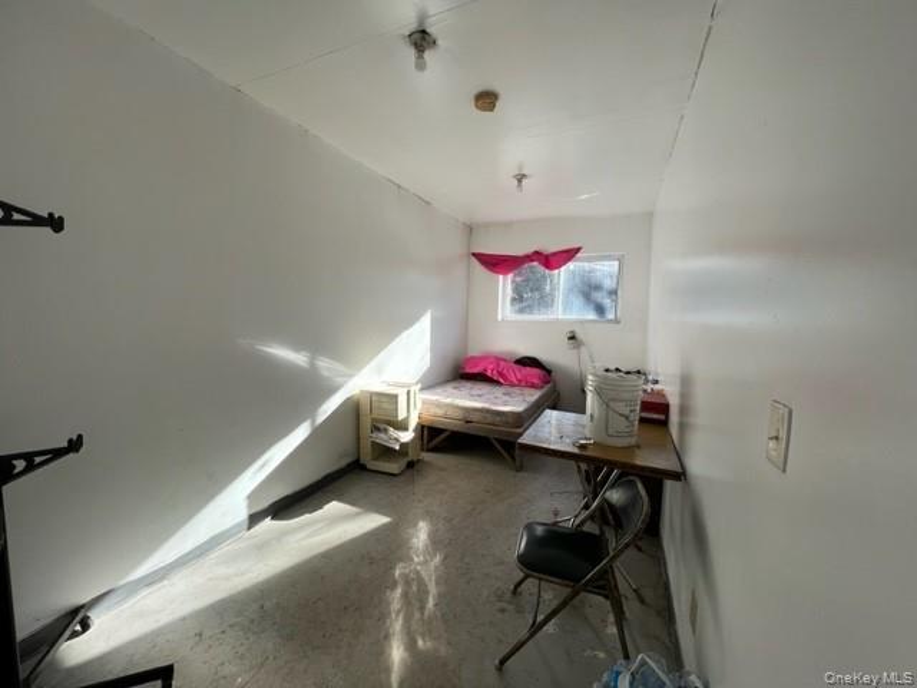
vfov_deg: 89.9
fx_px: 344
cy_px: 344
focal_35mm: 13
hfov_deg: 106.2
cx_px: 458
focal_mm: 1.57
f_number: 1.8
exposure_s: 1/231
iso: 32
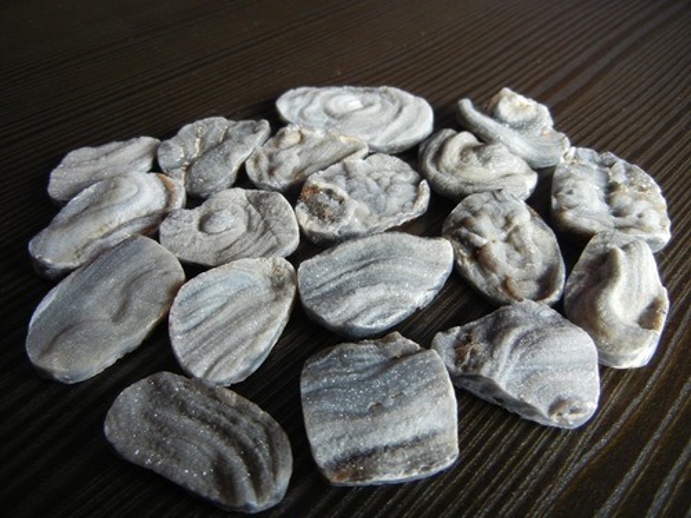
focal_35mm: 30
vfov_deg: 46.8
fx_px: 599
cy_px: 259
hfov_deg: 60.0
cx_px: 346
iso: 160
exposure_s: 1/32
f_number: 3.5
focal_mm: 5.4
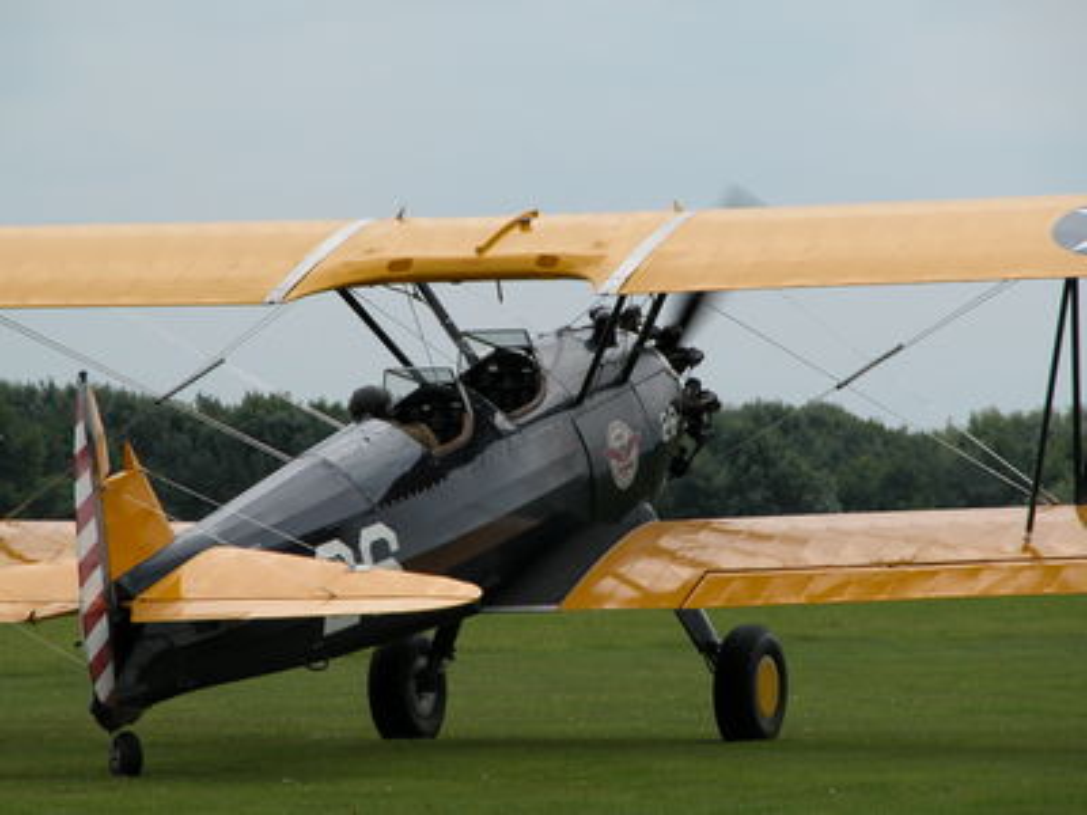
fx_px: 8792
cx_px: 544
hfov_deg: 7.1
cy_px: 408
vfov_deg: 5.3
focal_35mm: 280
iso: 100
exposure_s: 1/513
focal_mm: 71.2
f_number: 5.9
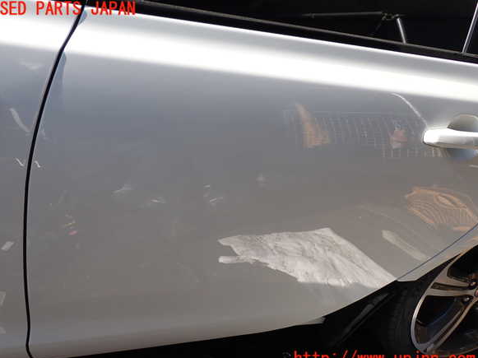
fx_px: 428
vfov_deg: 45.4
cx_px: 233
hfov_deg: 58.4
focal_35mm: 31
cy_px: 184
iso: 100
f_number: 3.2
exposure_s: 1/400
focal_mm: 5.4
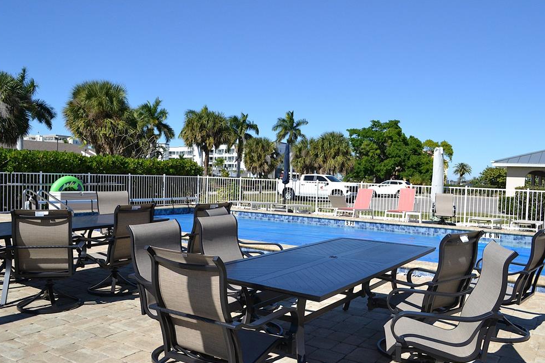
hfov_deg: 60.3
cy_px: 186
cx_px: 276
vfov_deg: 42.3
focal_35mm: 31
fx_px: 469
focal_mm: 20
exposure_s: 1/4000
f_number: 8
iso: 1250
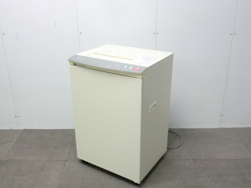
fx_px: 276
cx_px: 126
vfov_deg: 37.7
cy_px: 94
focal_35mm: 38
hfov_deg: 49.0
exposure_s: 1/50
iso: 800
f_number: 3.9
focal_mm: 6.9
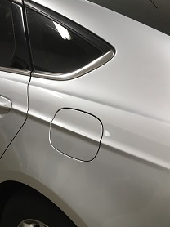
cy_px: 93
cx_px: 16
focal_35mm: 48
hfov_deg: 29.0
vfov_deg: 39.5
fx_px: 315
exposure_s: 1/30
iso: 64
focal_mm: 4.15
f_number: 2.2
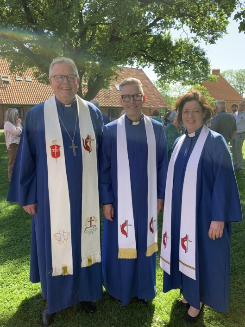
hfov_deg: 53.1
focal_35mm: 26
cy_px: 164
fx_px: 245
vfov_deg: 67.3
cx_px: 122
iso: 25
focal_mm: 4.25
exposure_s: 1/485
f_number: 1.8
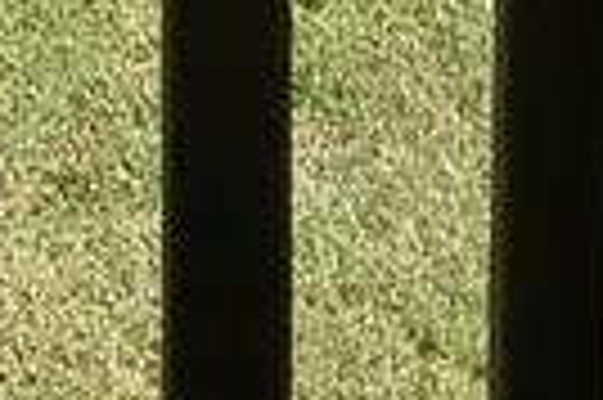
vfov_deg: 4.7
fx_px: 3865
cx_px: 117
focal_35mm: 231
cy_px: -1730
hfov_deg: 8.9
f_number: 2.2
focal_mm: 3.3
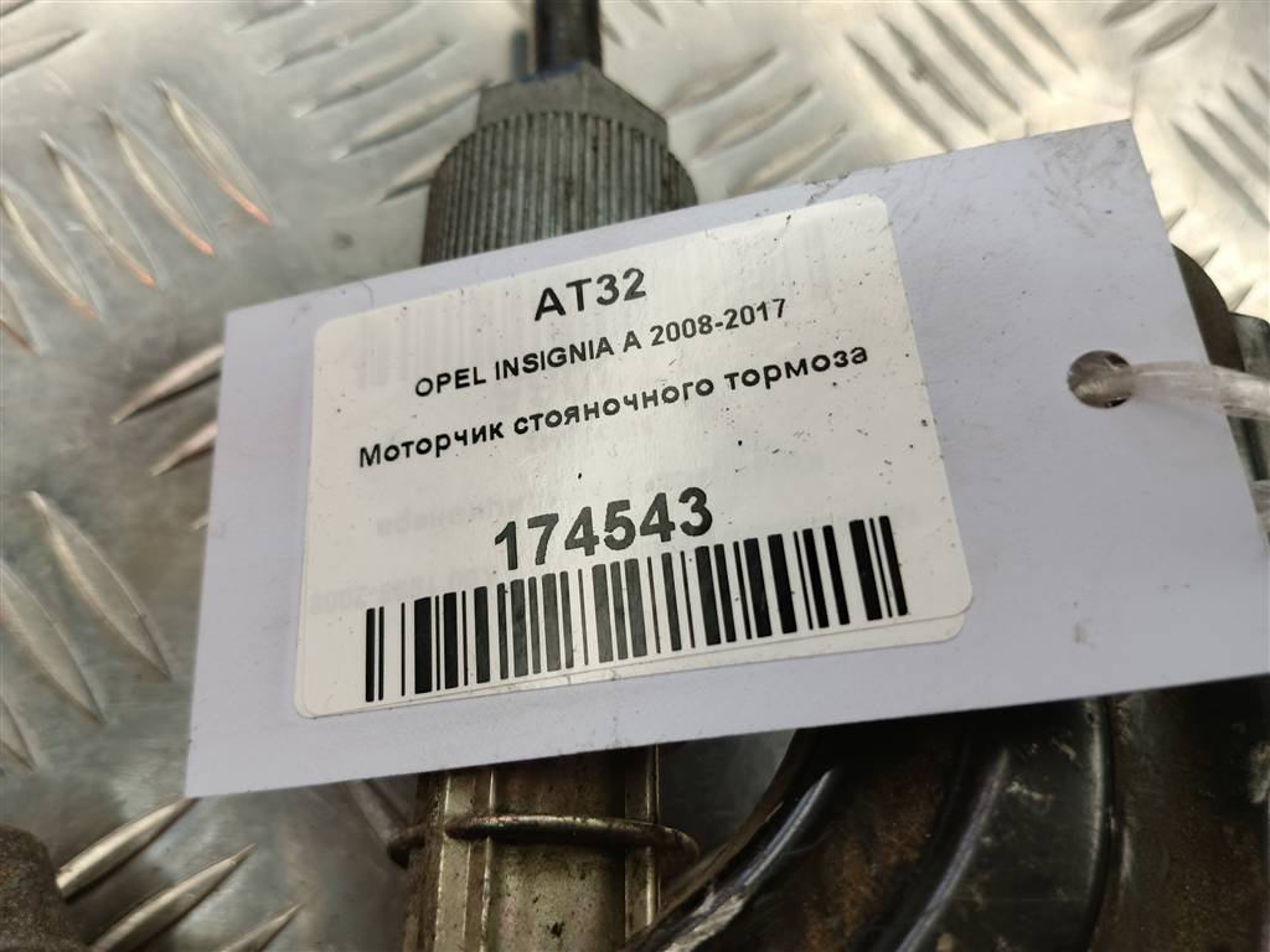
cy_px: 476
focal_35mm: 27
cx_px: 635
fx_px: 991
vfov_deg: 51.4
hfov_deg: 65.3
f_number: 1.6
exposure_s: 1/33.3
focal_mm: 4.11
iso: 142
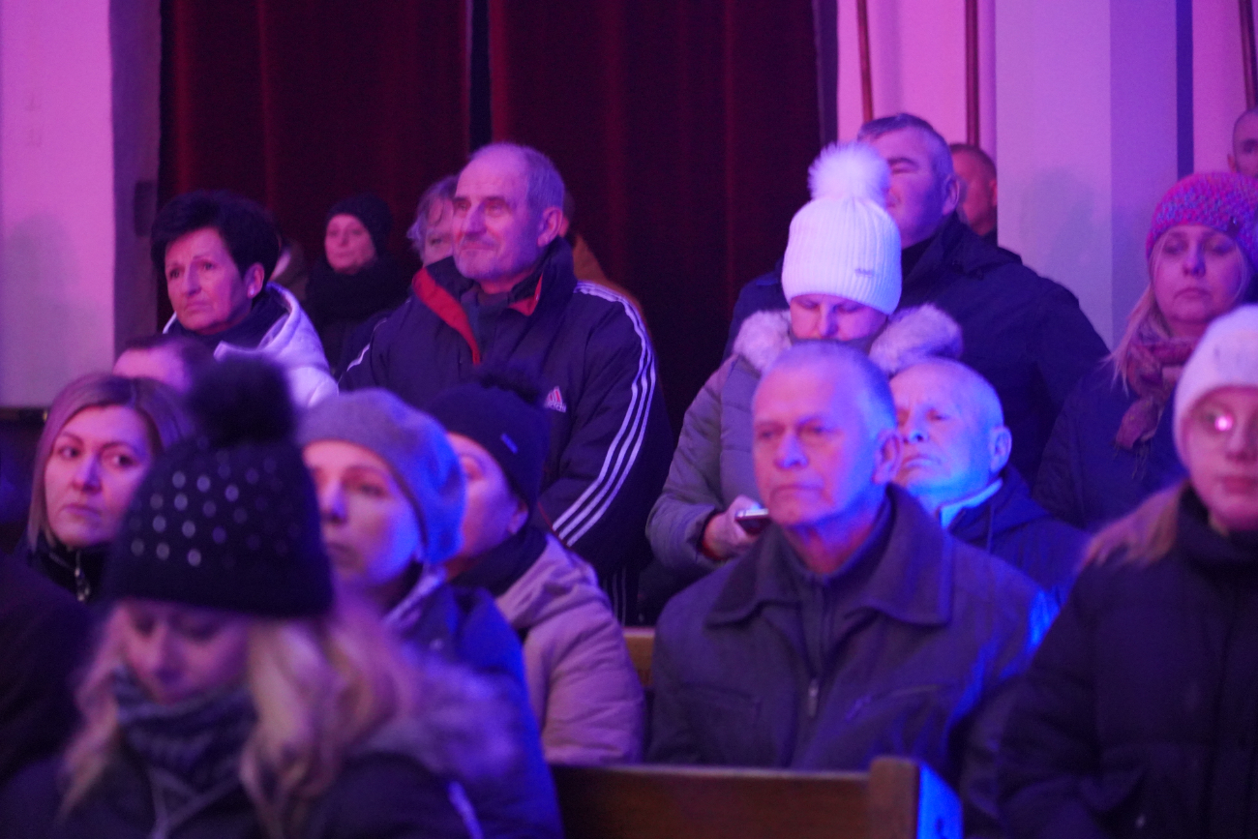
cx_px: 629
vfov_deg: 13.0
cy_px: 420
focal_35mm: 105
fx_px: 3669
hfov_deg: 19.5
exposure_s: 1/25
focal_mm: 105
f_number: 4
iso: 12800
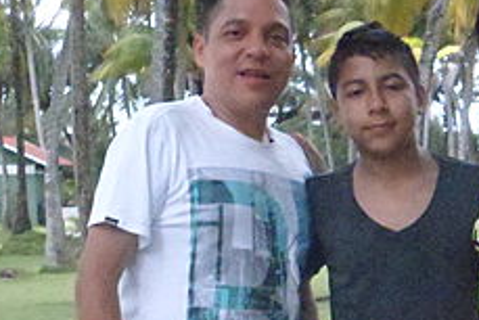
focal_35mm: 122
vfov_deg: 11.0
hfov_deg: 16.7
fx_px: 1624
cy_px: 418
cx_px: 370
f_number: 4.2
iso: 1600
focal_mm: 7.8
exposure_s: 1/500
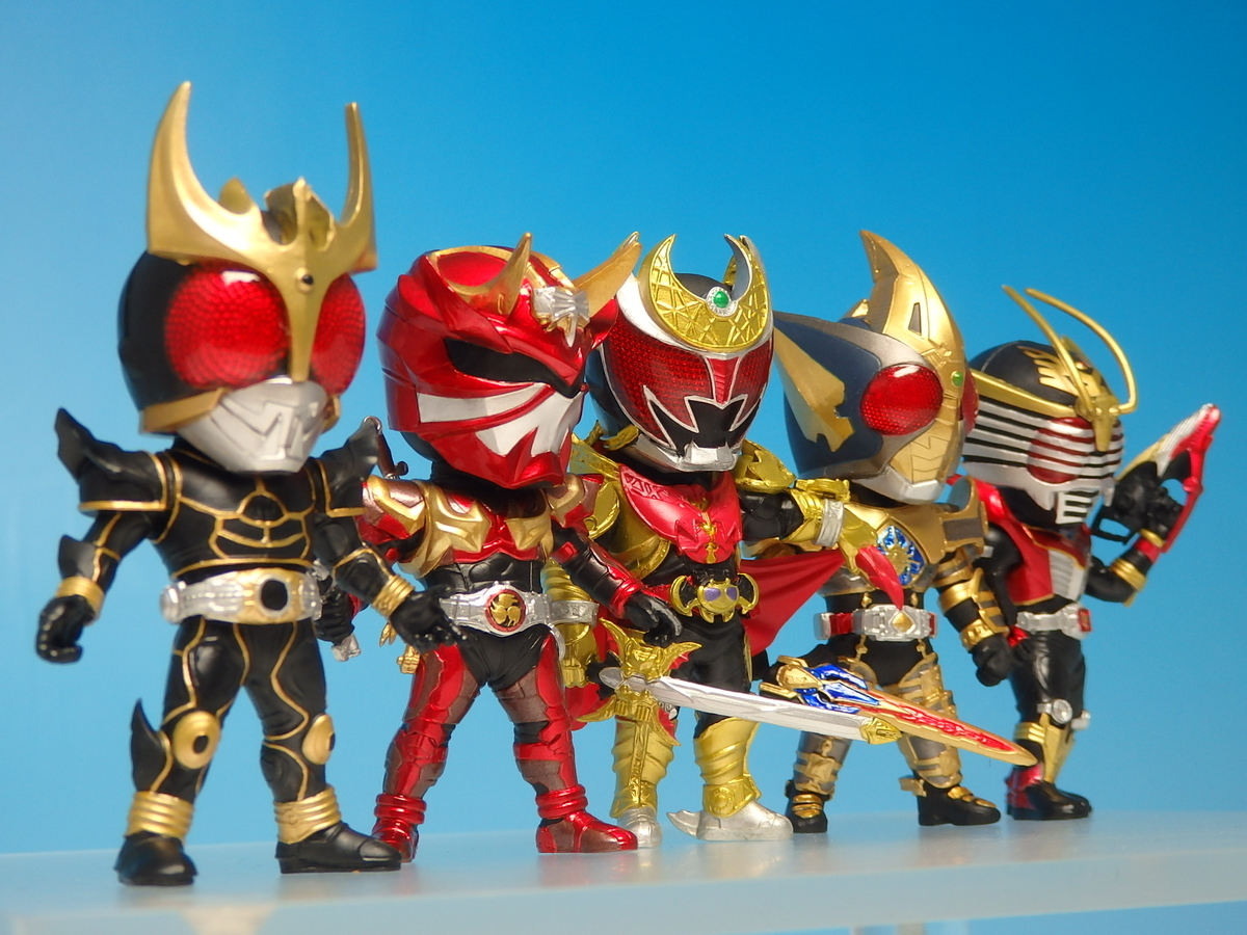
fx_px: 2378
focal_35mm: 66
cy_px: 468
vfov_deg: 22.3
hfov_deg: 29.4
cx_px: 624
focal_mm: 11.9
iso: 125
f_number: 4.4
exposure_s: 1/60
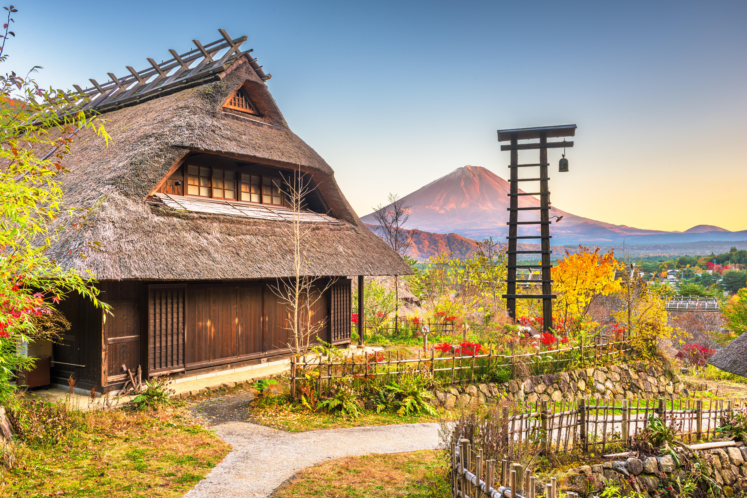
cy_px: 249
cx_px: 374
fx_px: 602
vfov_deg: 45.0
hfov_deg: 63.6
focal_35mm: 29
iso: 64
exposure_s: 1.3
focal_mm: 29
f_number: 11
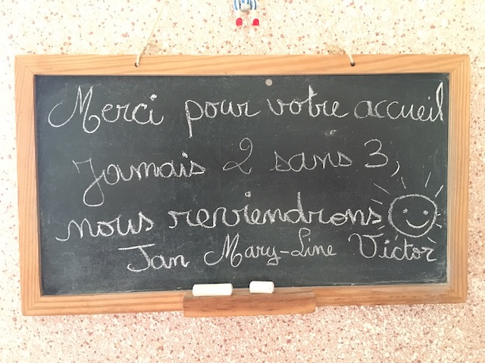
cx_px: 242
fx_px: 406
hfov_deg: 61.7
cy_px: 182
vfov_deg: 48.2
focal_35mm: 29
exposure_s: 1/17
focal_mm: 4.15
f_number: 2.2
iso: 640
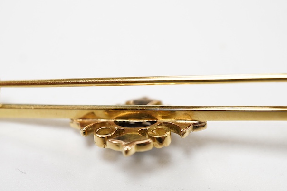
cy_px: 103
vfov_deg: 20.3
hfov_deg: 30.1
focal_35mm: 67
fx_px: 534
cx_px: 129
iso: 1250
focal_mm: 30
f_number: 9
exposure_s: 1/125
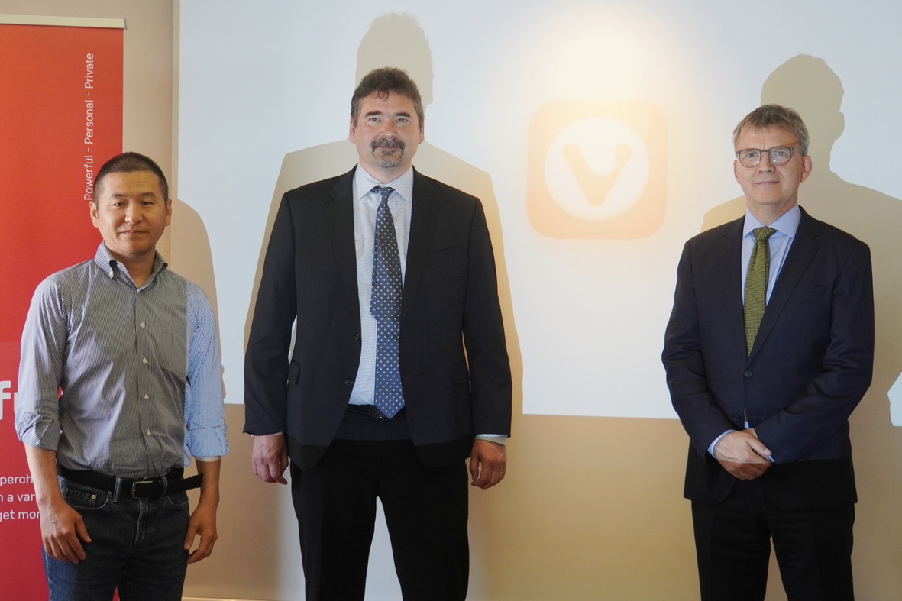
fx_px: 1562
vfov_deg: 21.8
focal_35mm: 62
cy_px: 303
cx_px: 448
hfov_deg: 32.2
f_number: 5.6
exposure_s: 1/80
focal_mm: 40.9
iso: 800
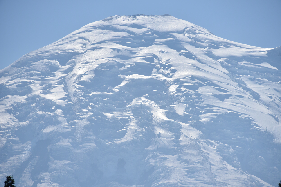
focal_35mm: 300
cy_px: 94
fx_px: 2342
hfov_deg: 6.9
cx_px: 140
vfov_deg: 4.6
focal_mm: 300
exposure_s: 1/640
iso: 100
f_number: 9
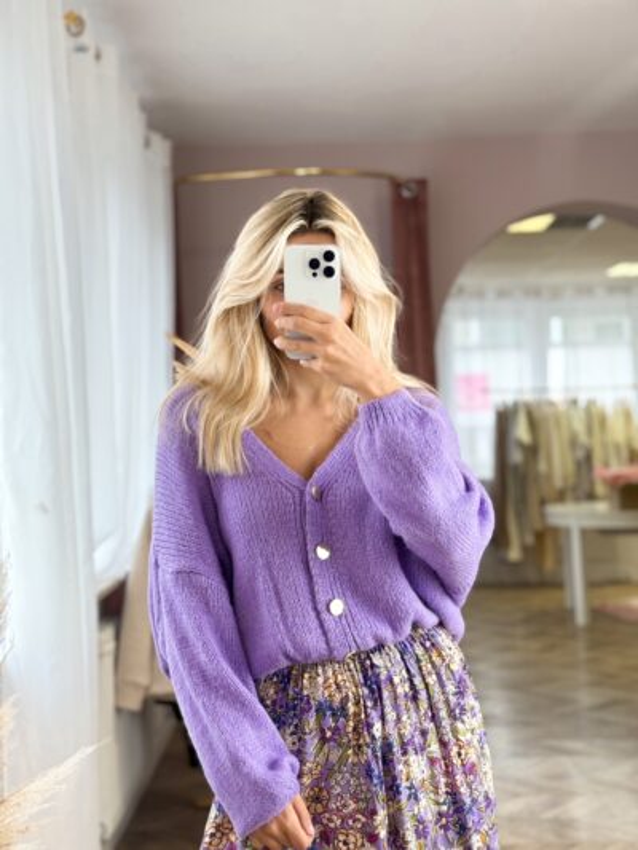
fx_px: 1179
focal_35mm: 48
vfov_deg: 39.6
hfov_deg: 30.3
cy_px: 425
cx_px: 319
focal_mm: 6.86
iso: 50
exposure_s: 1/55
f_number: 1.8
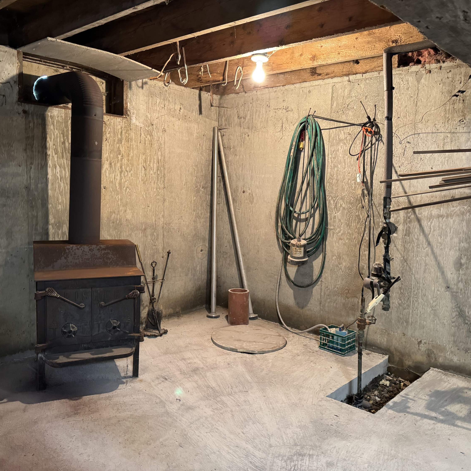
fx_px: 446
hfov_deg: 55.6
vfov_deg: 55.6
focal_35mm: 29
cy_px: 230
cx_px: 217
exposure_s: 1/30
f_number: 1.78
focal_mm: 6.76
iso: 1000
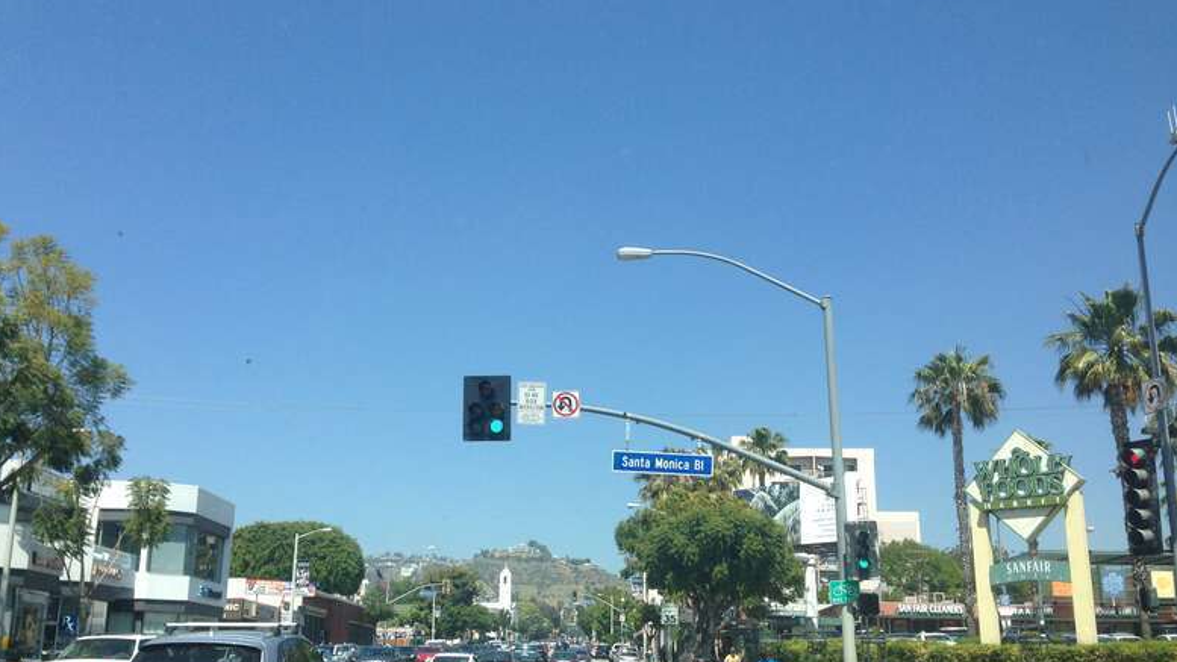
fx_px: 1155
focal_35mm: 37
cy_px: 430
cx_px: 576
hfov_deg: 54.0
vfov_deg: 31.8
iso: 50
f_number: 2.4
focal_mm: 4.12
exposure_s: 1/1063
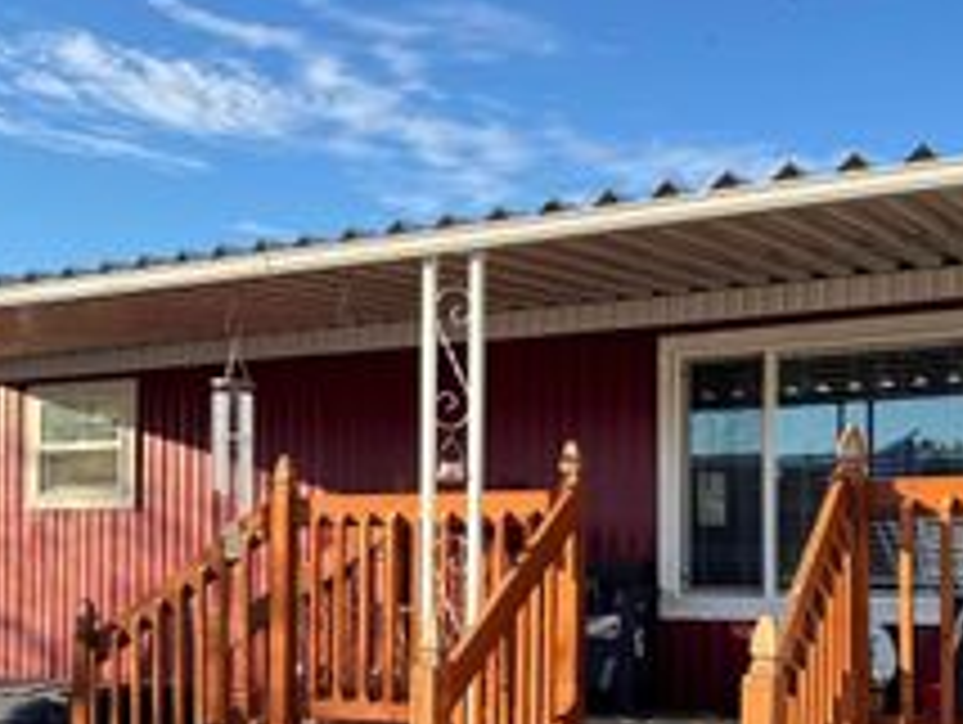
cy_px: 542
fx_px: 1560
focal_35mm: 56
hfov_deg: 33.9
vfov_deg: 25.8
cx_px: 302
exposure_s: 1/544
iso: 80
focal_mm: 6.76
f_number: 1.78
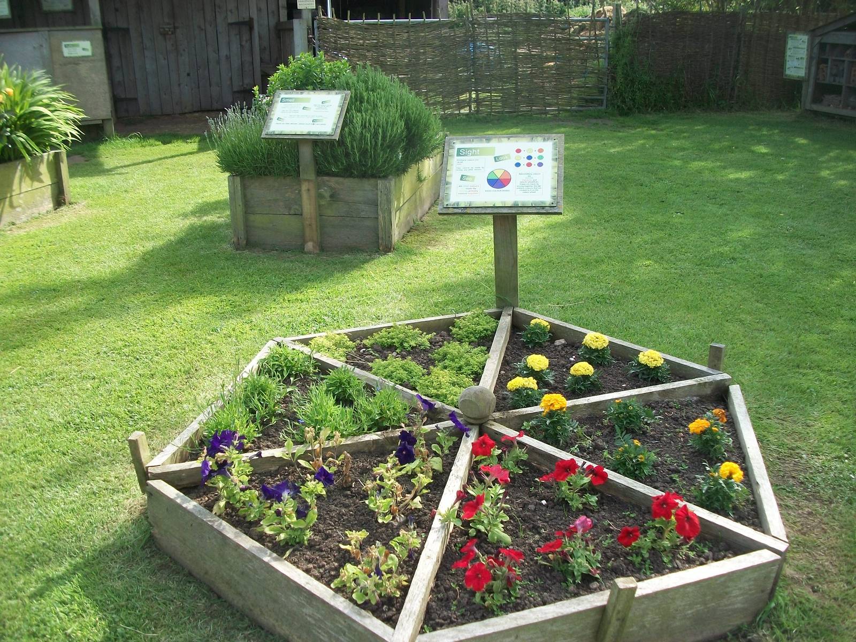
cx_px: 428
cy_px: 321
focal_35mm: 32
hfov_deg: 56.8
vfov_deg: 44.2
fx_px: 791
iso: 80
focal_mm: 5.7
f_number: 2.9
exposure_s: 1/400
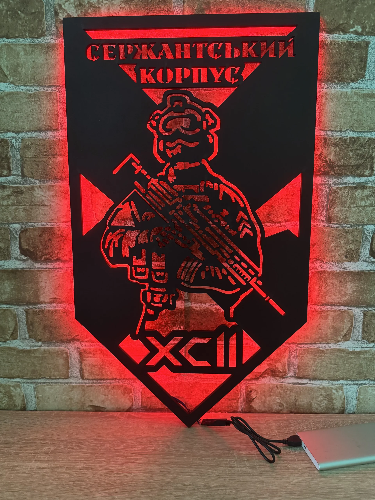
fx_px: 347
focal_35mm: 24
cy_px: 250
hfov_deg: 56.8
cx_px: 188
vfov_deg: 71.6
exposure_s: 1/60
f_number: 1.8
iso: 640
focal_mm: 6.8
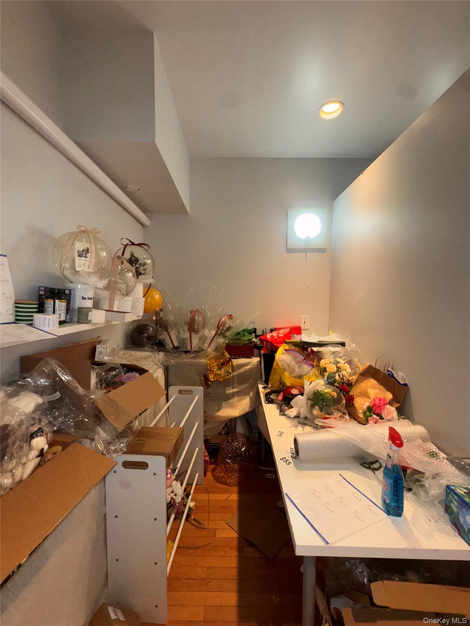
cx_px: 235
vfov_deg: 102.1
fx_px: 253
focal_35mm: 14
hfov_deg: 85.7
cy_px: 313
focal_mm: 2.22
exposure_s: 1/120
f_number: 2.2
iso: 100
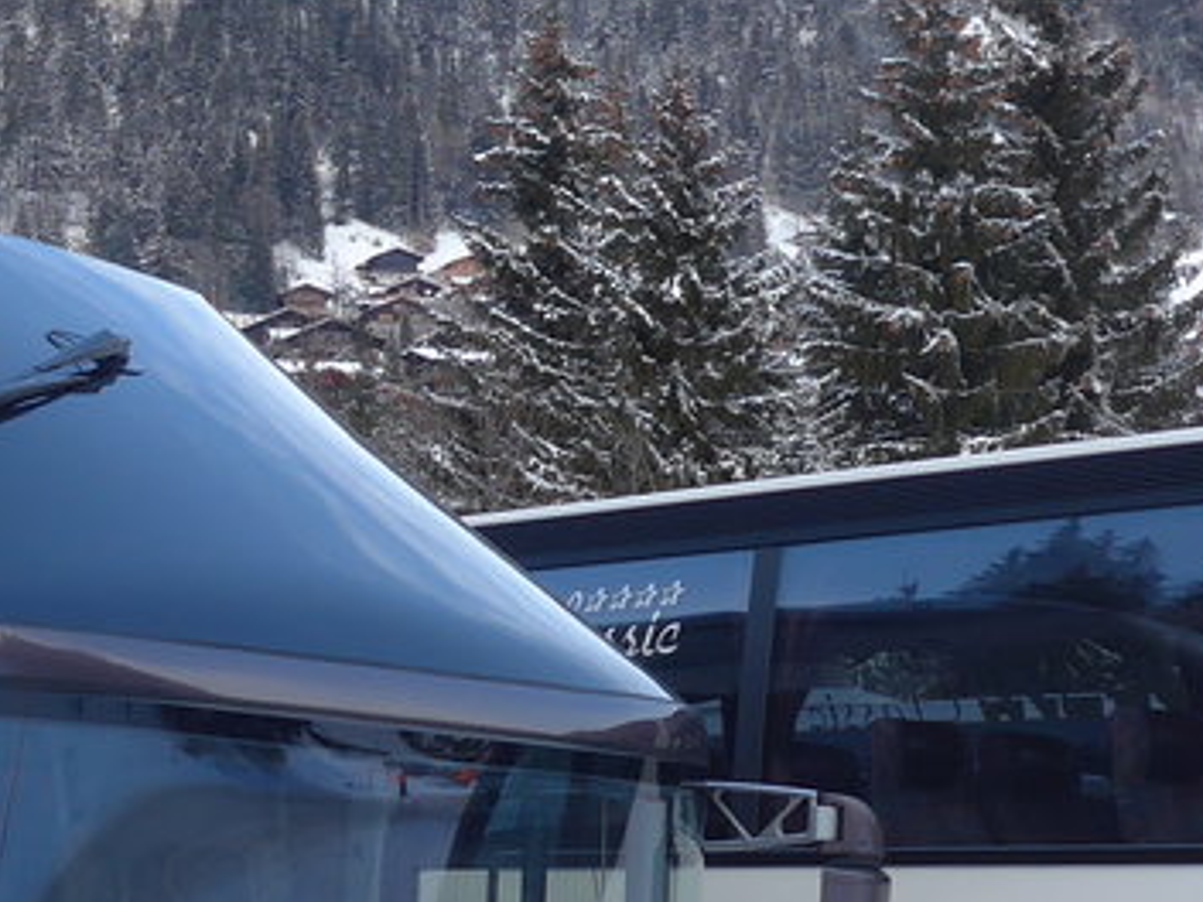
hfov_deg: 19.0
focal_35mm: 99
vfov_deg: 14.9
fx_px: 3441
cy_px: 564
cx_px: -140
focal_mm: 6
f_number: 2.8
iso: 80
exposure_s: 1/200
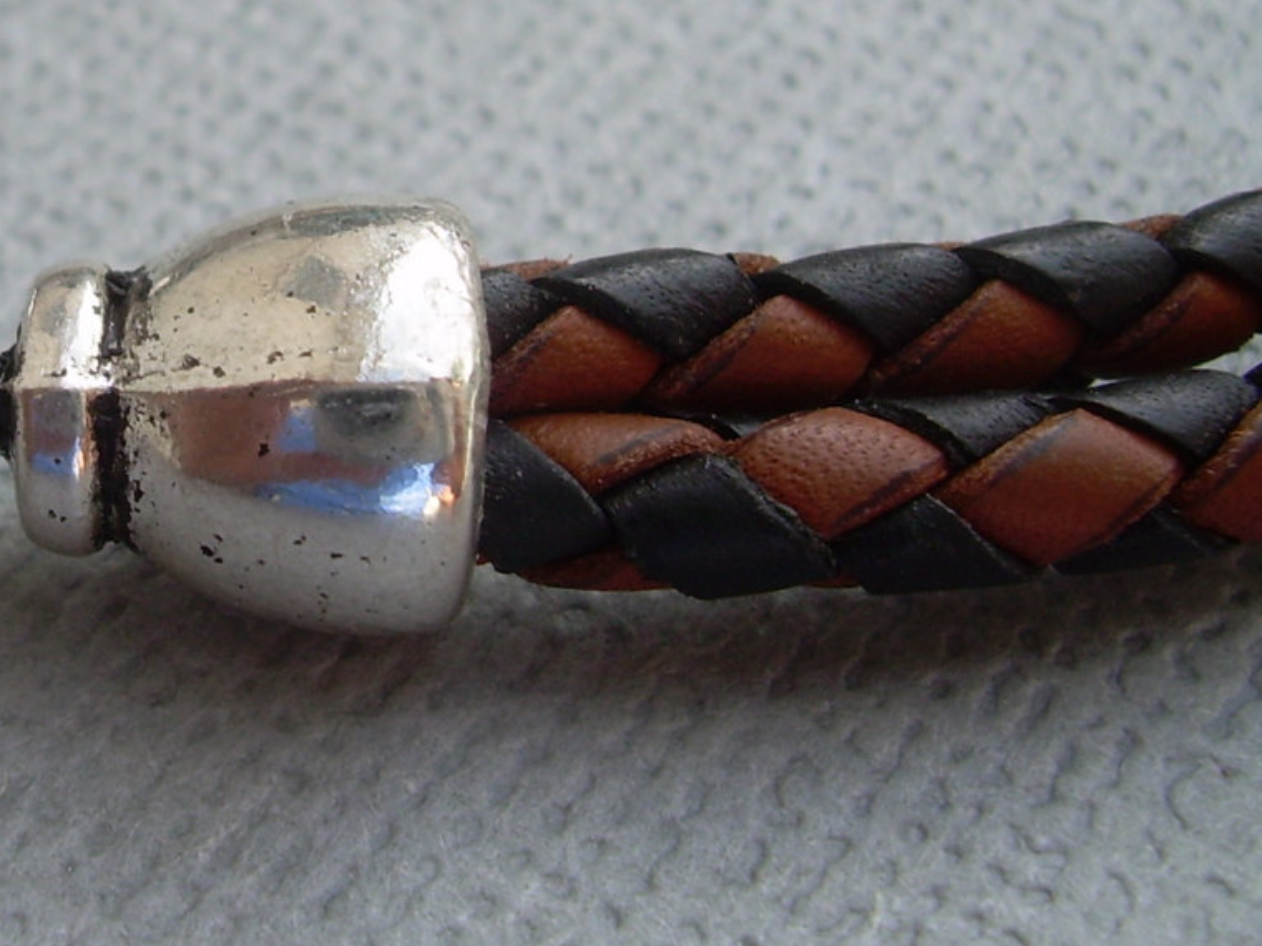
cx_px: 60
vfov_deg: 19.4
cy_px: 135
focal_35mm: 75
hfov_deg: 25.0
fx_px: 2734
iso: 50
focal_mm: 6.3
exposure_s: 1/177
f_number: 4.6
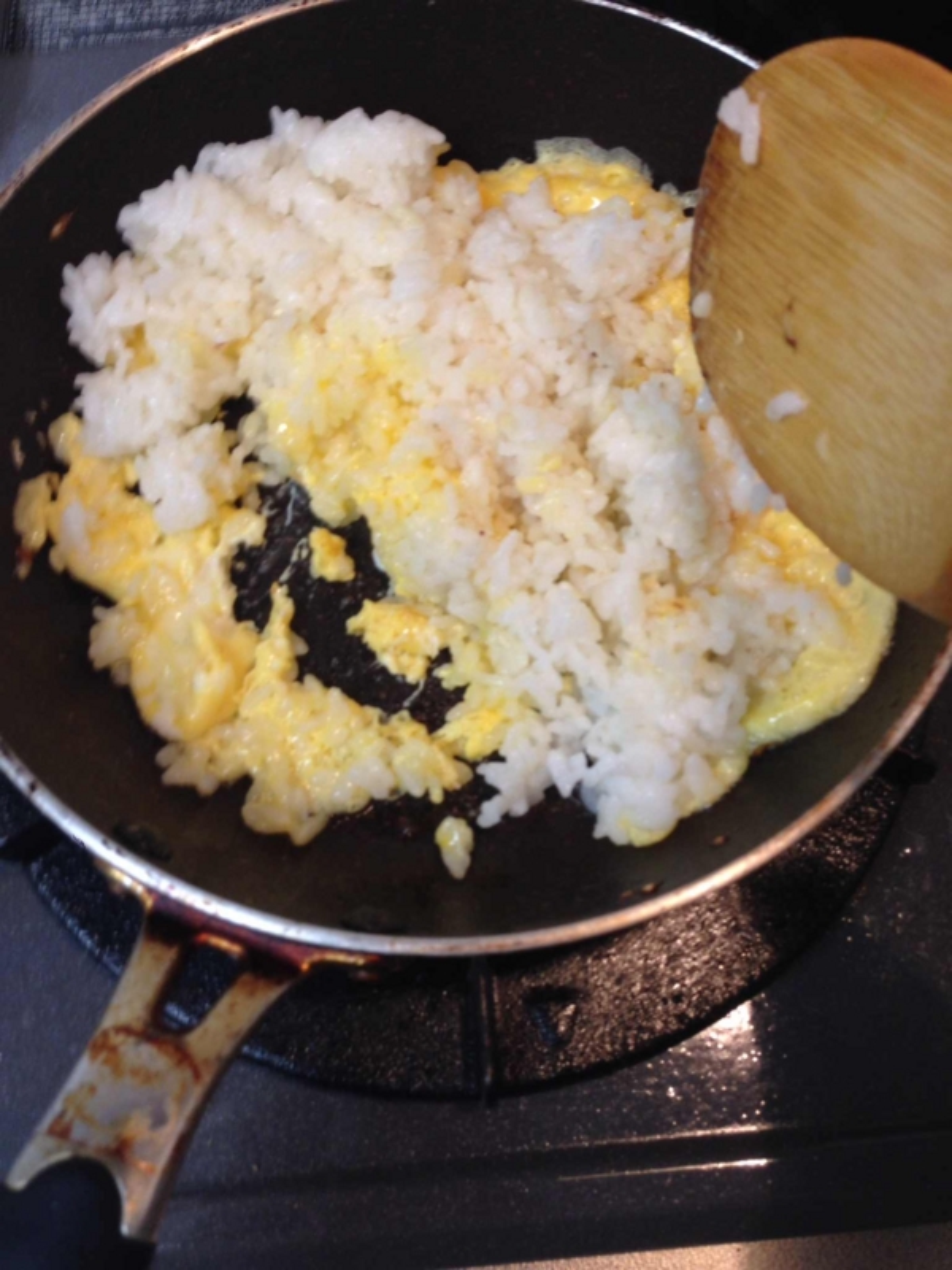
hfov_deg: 42.9
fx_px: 1210
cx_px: 476
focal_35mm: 33
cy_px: 635
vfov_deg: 55.4
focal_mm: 4.12
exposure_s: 1/20
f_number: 2.4
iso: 80
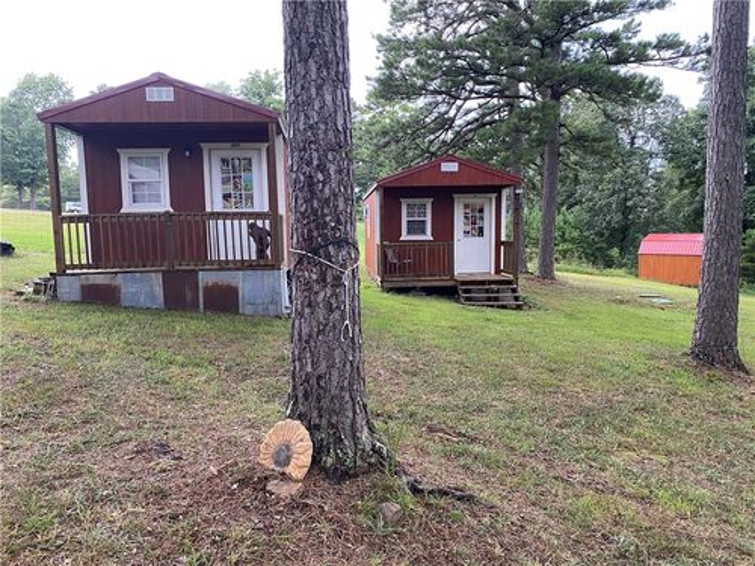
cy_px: 283
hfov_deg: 67.3
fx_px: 567
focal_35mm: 26
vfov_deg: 53.1
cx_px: 378
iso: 250
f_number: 1.8
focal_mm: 4.25
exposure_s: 1/60
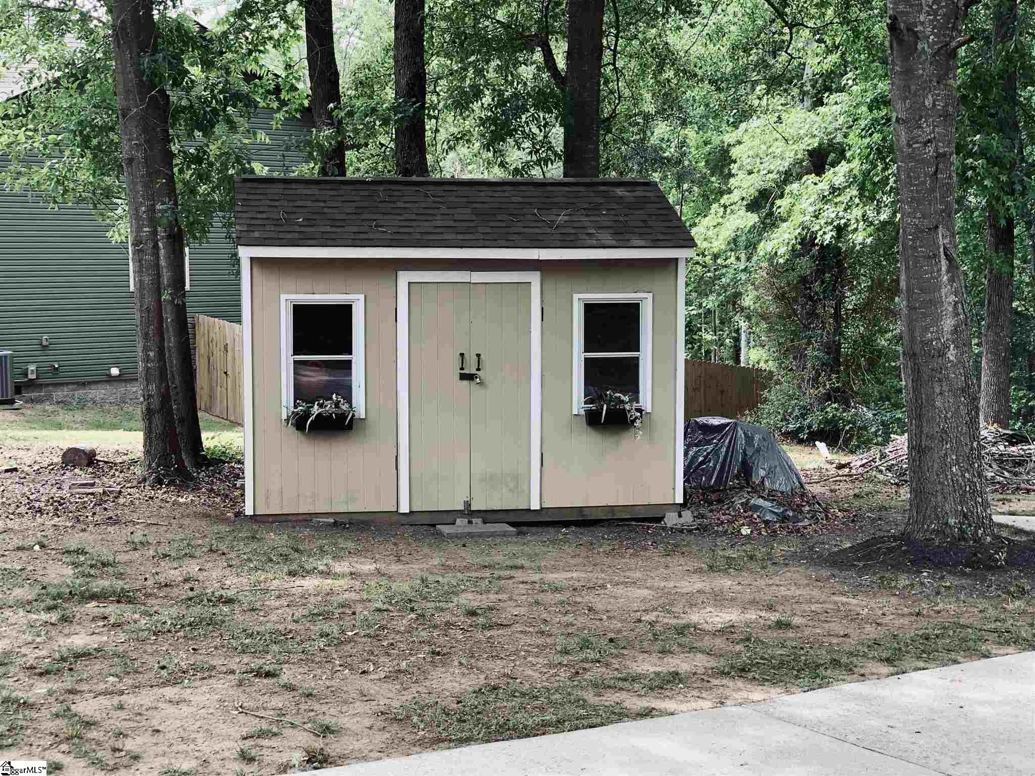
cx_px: 518
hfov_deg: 36.8
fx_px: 1555
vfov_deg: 28.0
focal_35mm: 52
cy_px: 388
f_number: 2.4
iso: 40
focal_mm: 6
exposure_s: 1/122
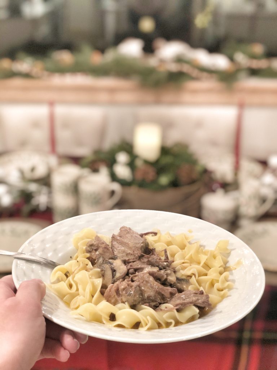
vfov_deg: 36.8
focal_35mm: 52
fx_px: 555
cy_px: 185
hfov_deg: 28.0
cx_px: 138
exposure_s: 1/30
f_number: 2.4
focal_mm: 6
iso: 125
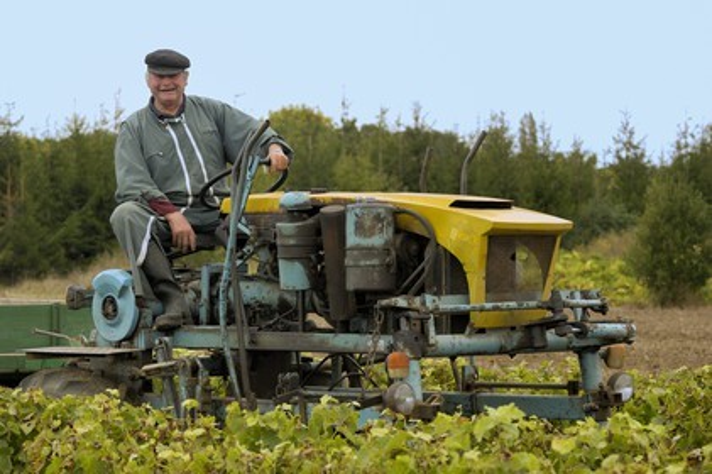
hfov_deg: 14.4
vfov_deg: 9.6
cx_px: 356
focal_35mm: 142
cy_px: 237
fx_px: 2816
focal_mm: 95
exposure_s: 1/160
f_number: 5
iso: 100
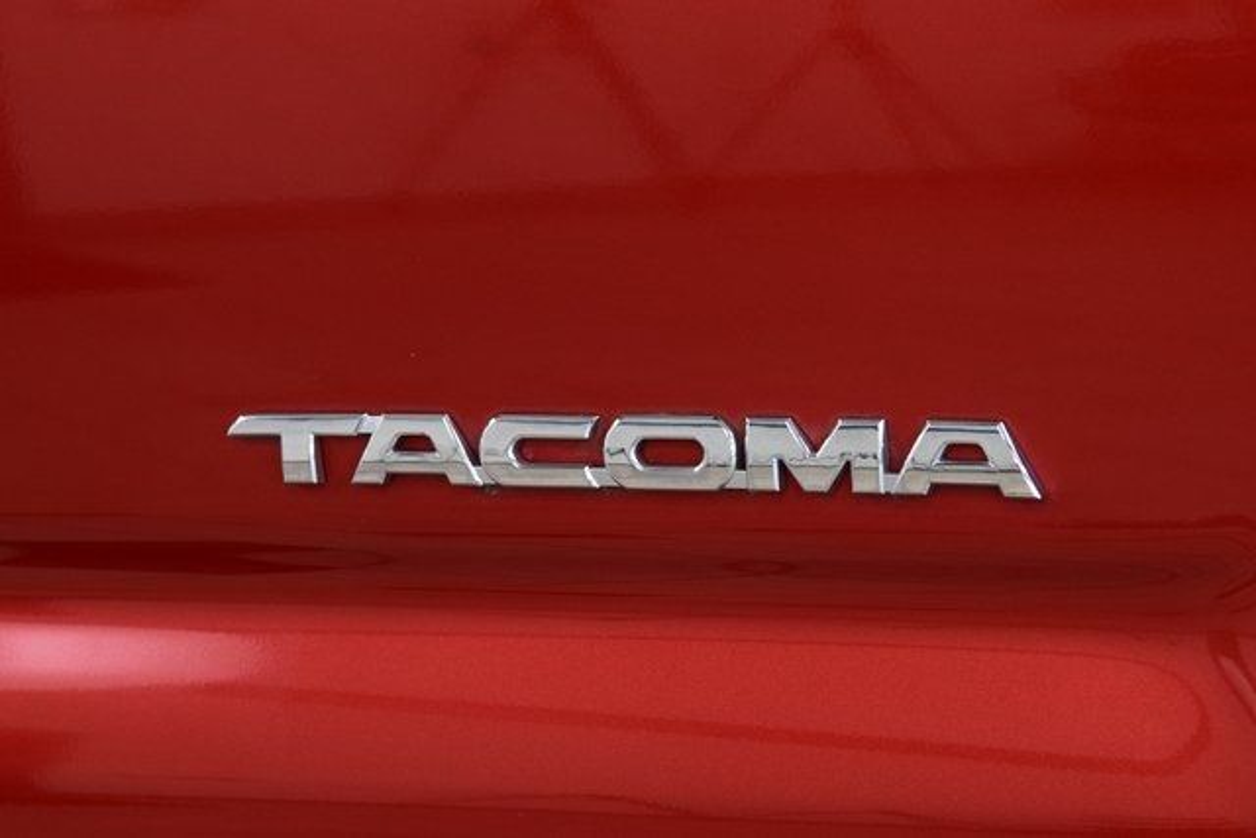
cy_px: 419
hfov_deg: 19.5
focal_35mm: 105
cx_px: 628
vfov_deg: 13.0
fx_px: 3664
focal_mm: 70
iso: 1600
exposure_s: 1/30
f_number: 6.3
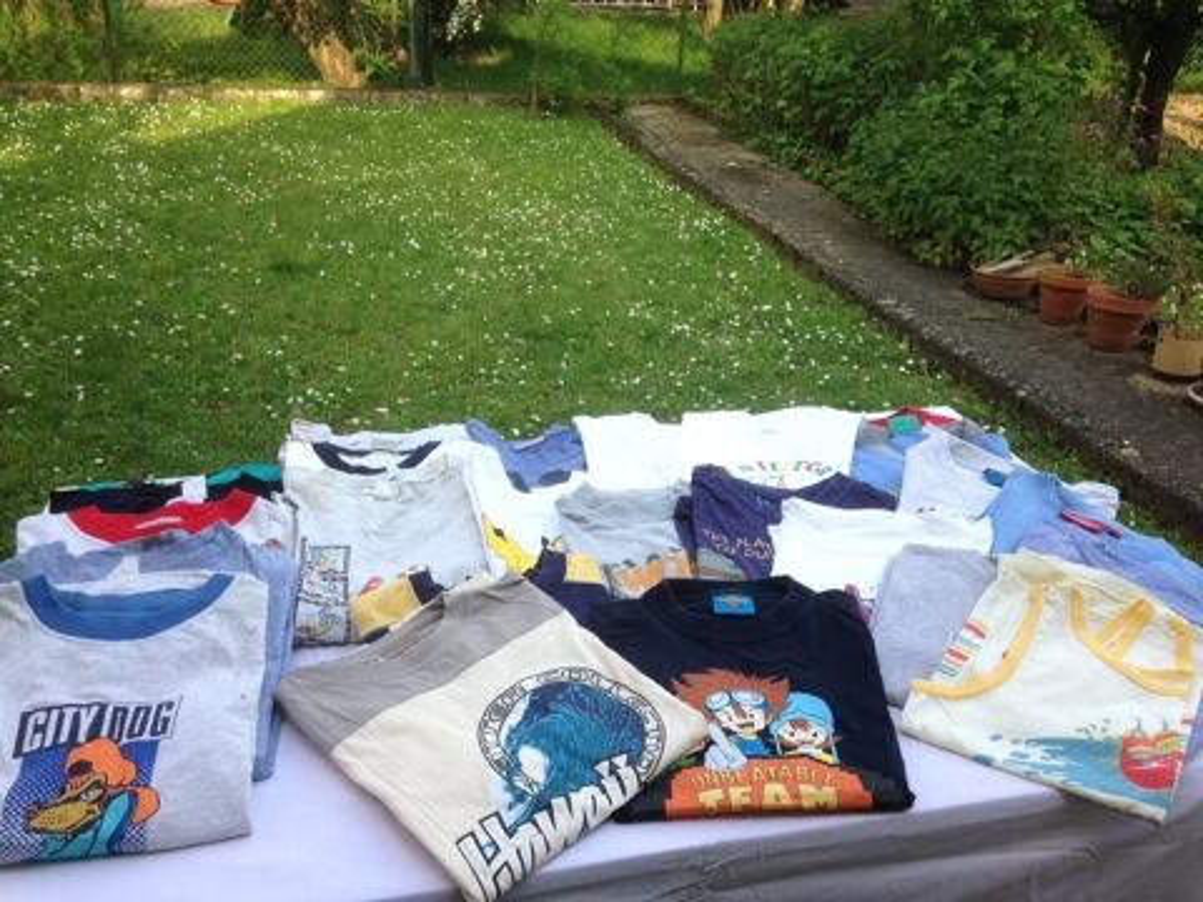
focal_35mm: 33
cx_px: 602
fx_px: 1147
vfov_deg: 42.9
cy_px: 451
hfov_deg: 55.4
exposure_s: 1/350
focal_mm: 4.12
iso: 50
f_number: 2.4
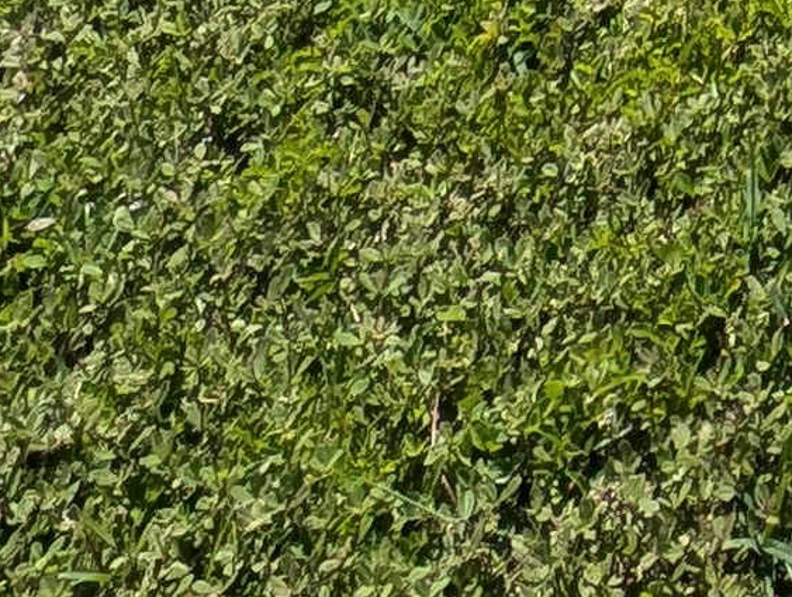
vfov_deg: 9.5
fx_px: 1993
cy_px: -1497
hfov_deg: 17.7
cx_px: 1457
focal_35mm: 87
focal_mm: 2.23
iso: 40
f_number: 1.95
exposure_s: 1/3460
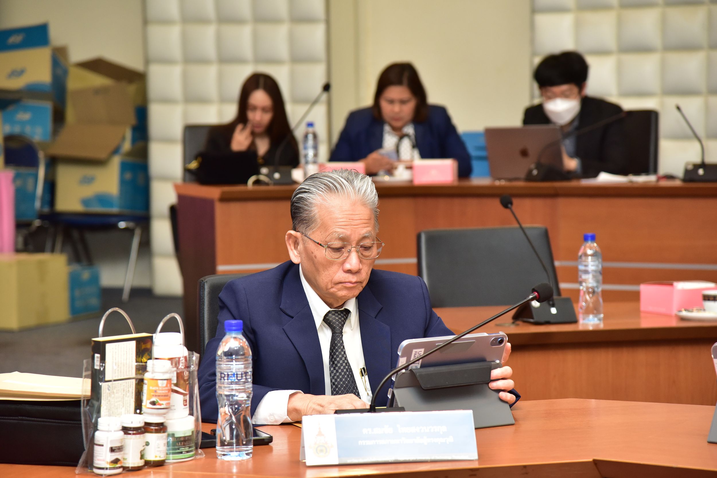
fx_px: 2390
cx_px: 358
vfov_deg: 11.4
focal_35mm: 120
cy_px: 239
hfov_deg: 17.1
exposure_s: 1/100
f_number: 5
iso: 2000
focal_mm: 120
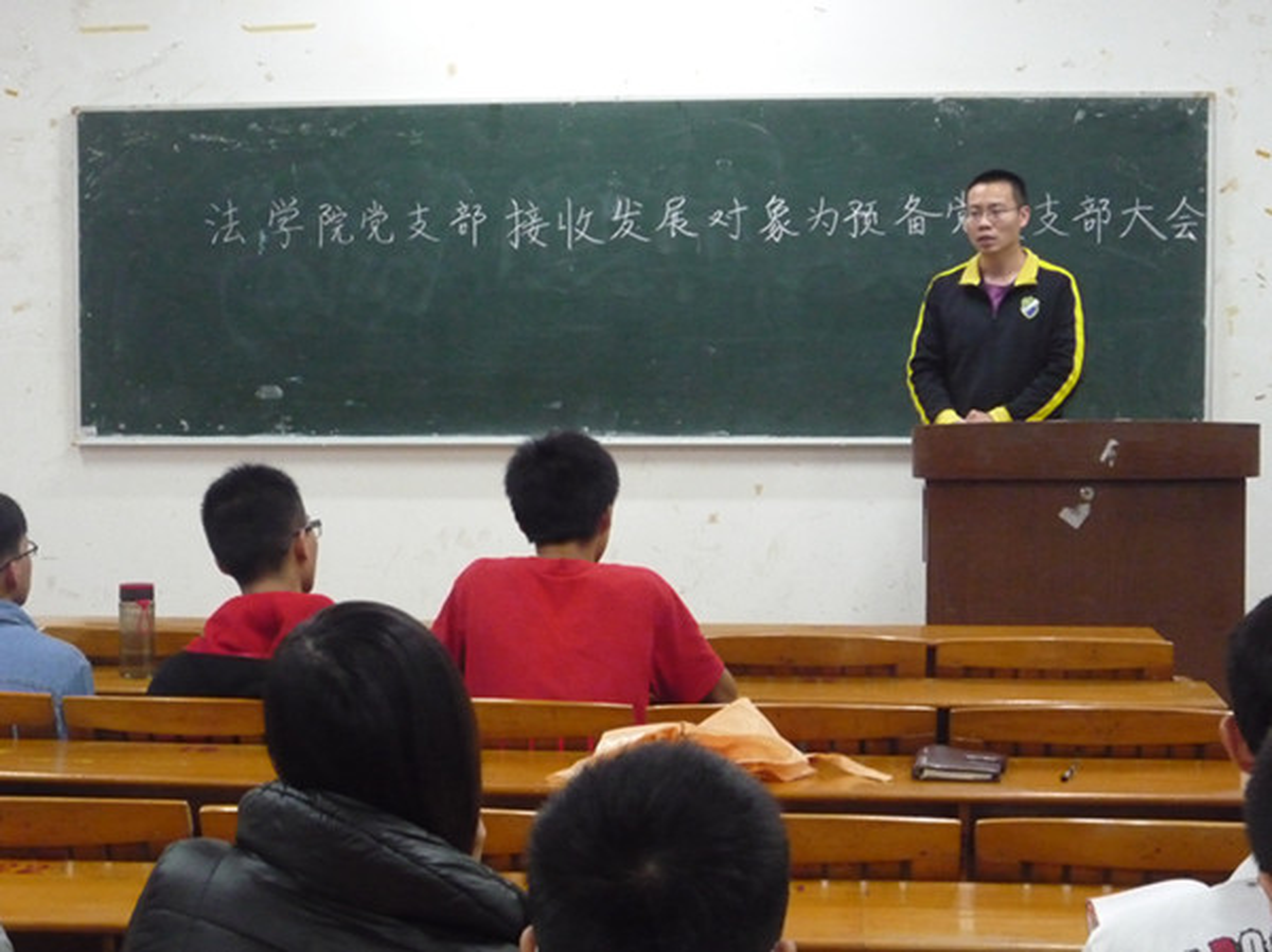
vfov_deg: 21.3
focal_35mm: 69
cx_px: 636
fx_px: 2533
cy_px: 476
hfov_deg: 28.2
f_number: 5.4
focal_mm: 12.2
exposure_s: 1/15
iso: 800
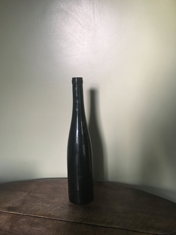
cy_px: 118
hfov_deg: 48.2
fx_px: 197
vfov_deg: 61.7
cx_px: 88
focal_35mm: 29
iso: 250
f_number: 2.2
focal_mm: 4.15
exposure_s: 1/33
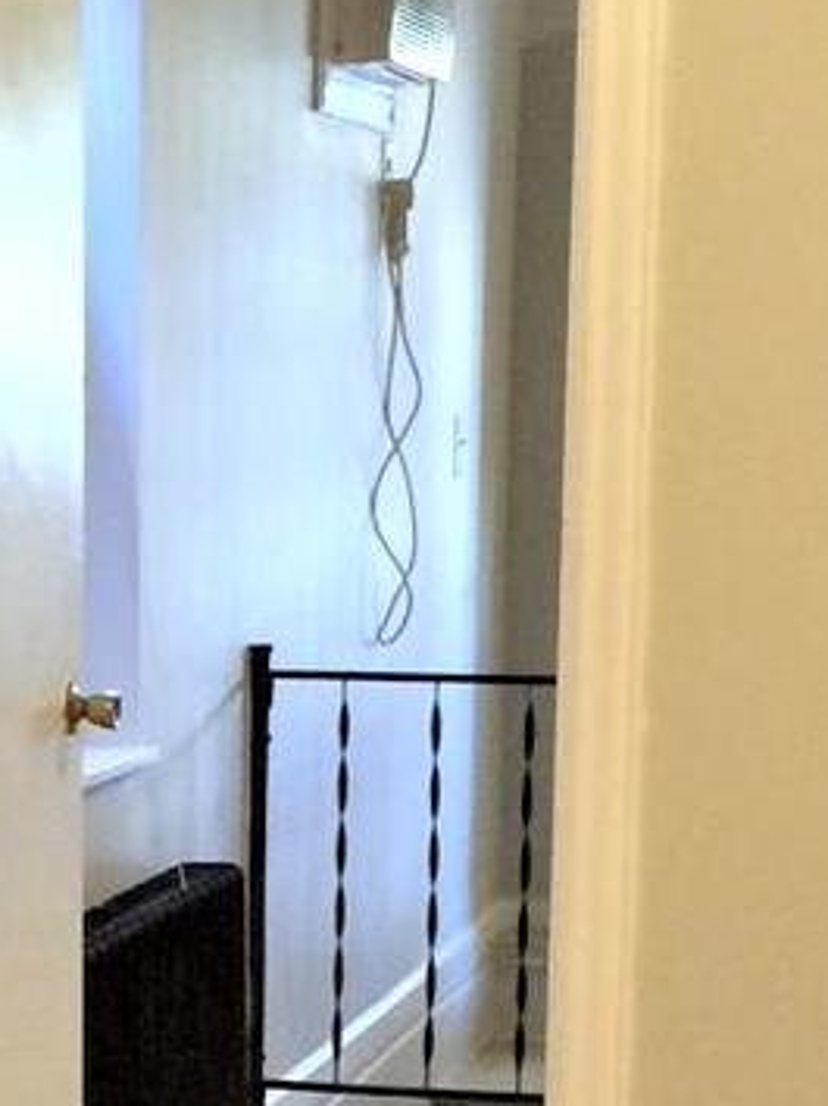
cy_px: 1281
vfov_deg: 15.2
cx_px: -131
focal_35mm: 126
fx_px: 4023
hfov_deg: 11.5
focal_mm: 4.15
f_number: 2.2
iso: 200
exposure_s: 1/30
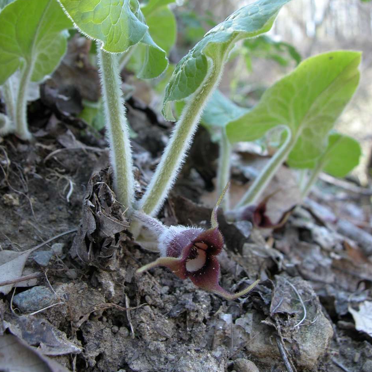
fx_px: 571
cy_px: 141
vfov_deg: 35.9
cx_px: 183
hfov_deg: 36.1
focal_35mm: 47
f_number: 3.6
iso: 100
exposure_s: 1/36.7
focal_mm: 10
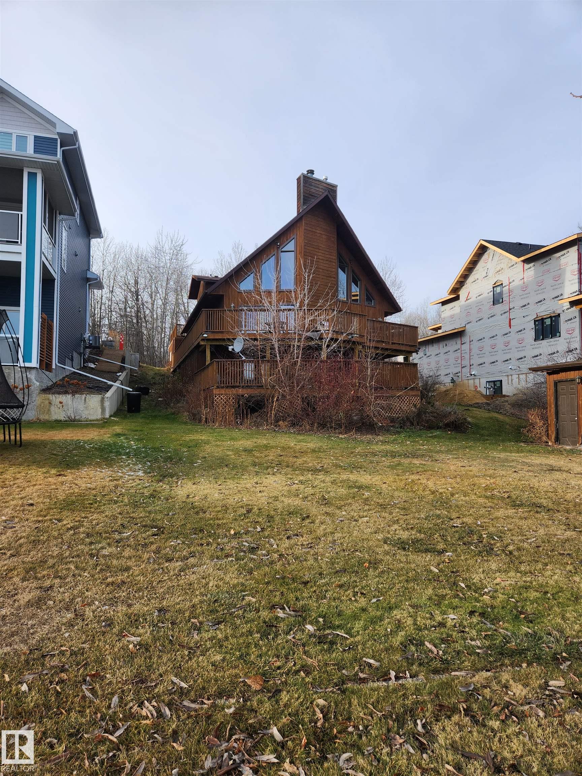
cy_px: 388
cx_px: 291
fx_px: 516
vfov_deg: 73.9
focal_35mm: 23
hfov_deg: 58.9
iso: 20
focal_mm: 5.4
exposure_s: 1/765
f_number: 1.8
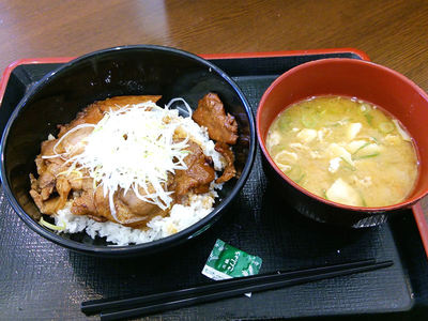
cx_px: 214
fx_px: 371
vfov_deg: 46.8
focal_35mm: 30
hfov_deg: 60.0
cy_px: 160
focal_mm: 4.06
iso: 125
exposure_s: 1/44
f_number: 1.94
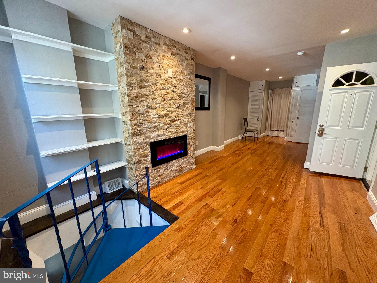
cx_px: 188
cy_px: 142
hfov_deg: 102.1
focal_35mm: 14
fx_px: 152
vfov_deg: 85.7
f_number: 2.2
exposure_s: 1/60
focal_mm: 2.22
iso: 400
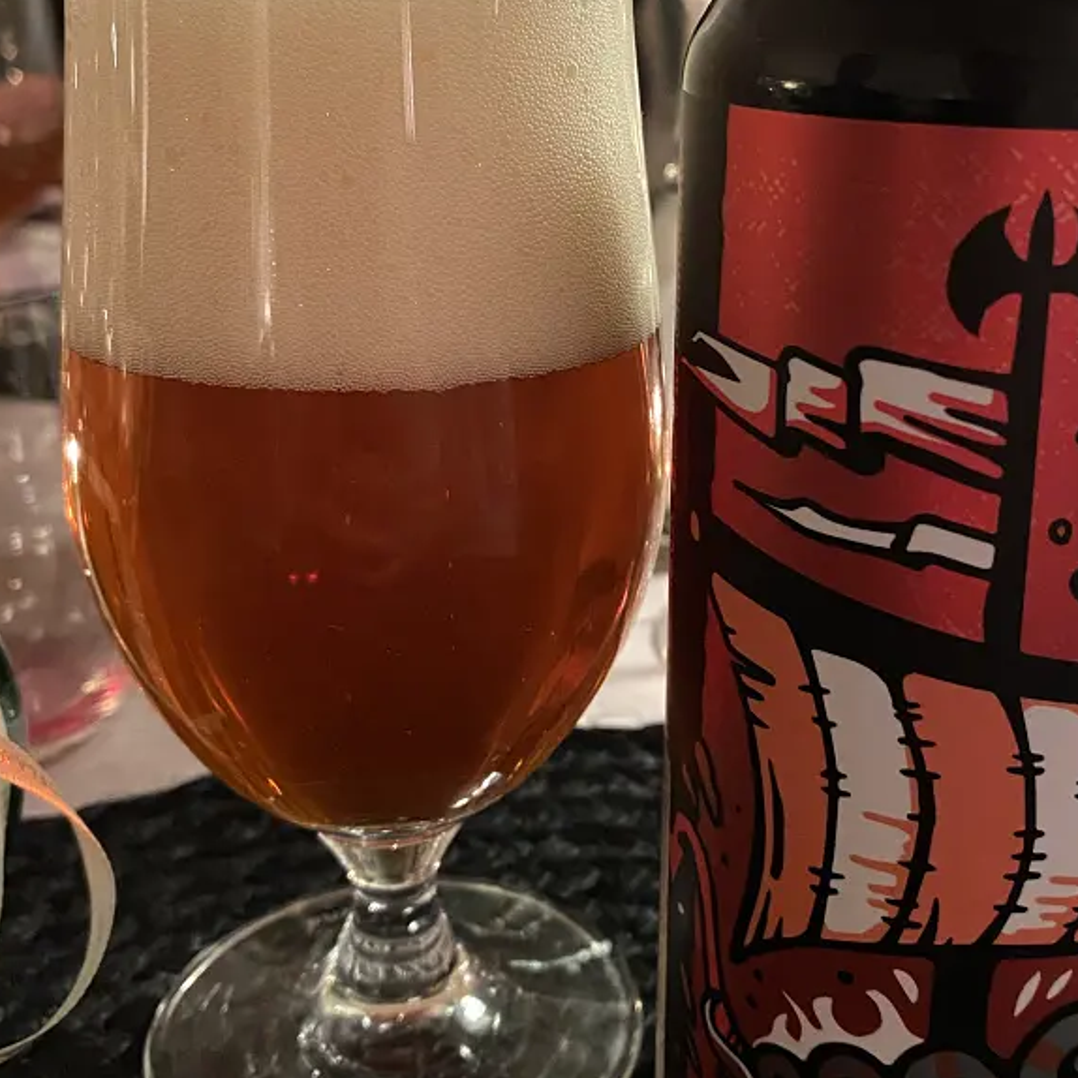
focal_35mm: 41
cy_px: 516
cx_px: 648
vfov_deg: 40.9
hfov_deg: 40.7
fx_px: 1445
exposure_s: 1/25
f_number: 1.8
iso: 800
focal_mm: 4.25
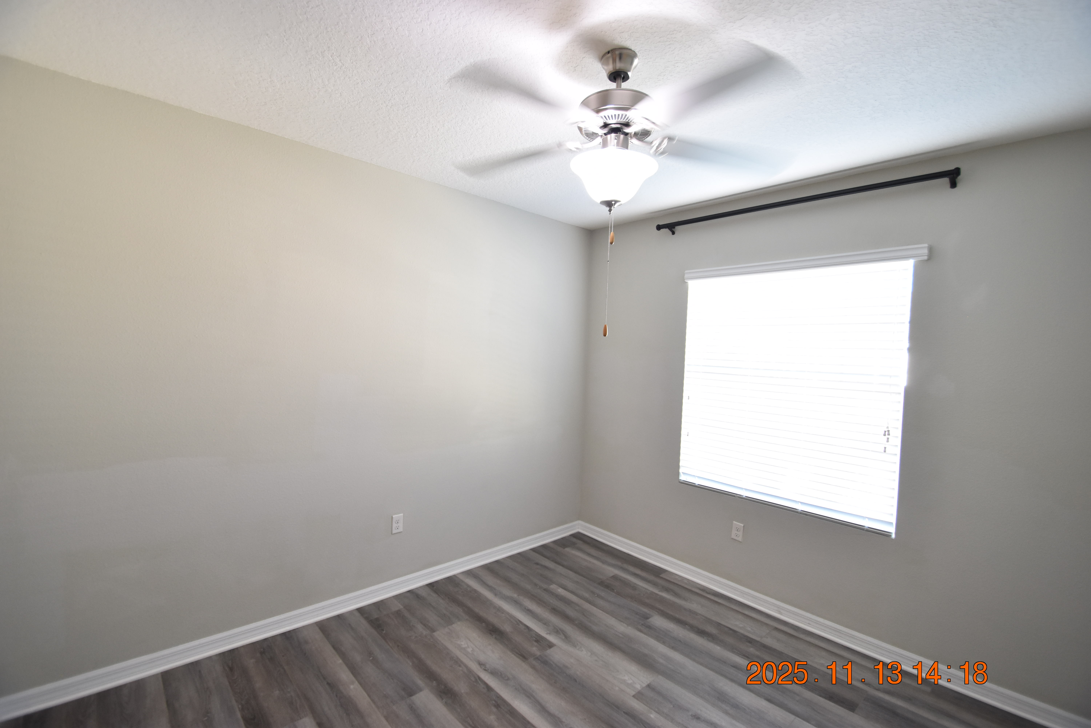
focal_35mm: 15
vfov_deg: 77.3
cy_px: 364
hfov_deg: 100.4
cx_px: 546
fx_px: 455
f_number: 3.5
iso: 800
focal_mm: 10
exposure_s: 1/30
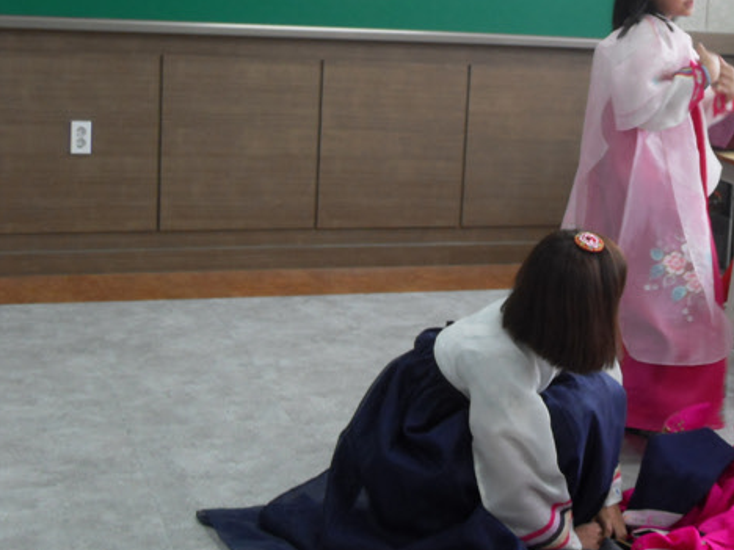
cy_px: 204
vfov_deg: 19.1
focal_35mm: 77
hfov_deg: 24.8
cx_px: 624
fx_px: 1633
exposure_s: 1/60
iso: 160
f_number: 3.6
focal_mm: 9.6
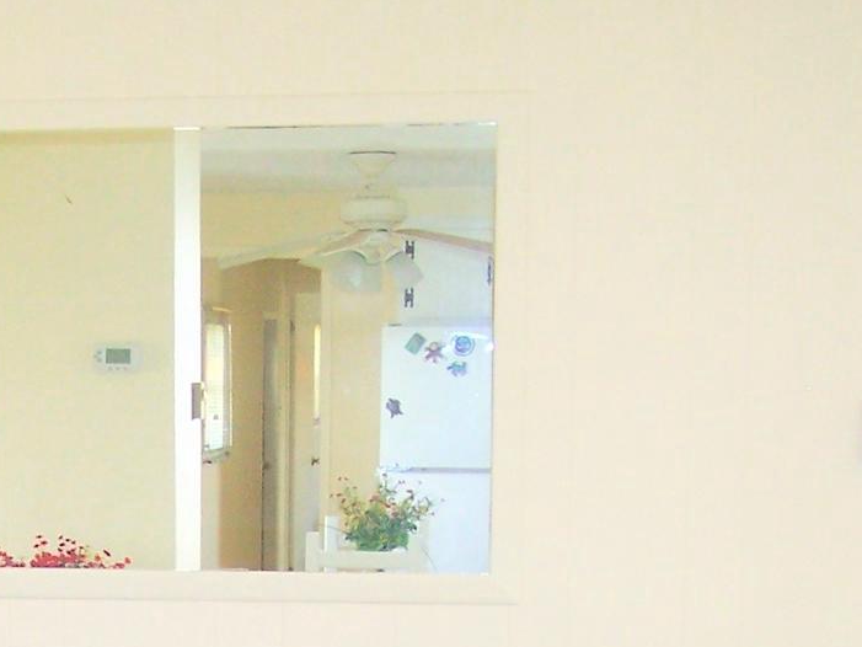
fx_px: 2765
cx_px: 25
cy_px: 803
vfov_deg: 13.0
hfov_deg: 17.4
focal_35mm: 111
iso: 140
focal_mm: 6.3
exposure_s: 1/60
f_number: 2.8
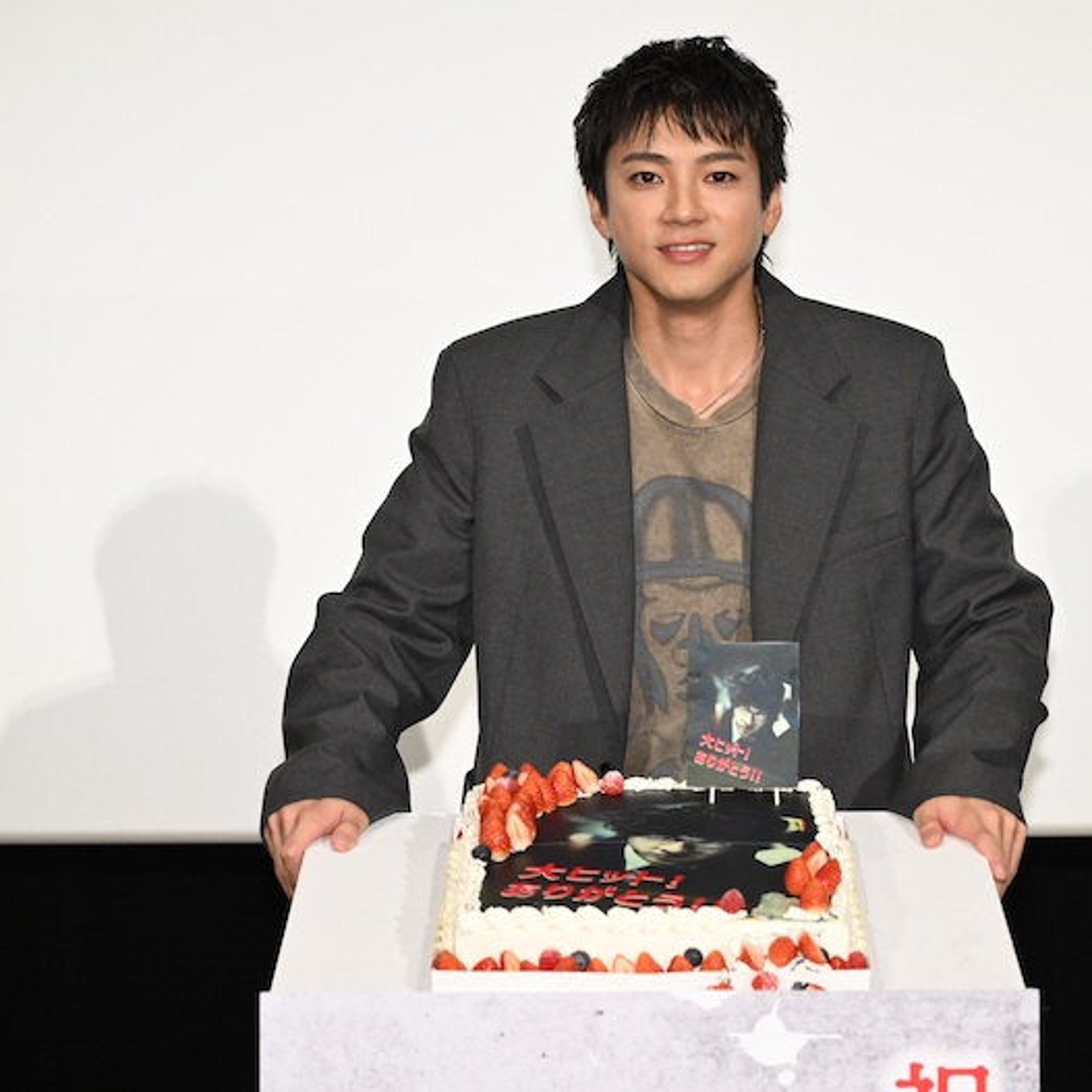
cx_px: 653
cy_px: 544
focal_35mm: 116
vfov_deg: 15.0
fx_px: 4140
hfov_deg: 15.0
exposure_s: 1/160
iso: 3200
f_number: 6.3
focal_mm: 90
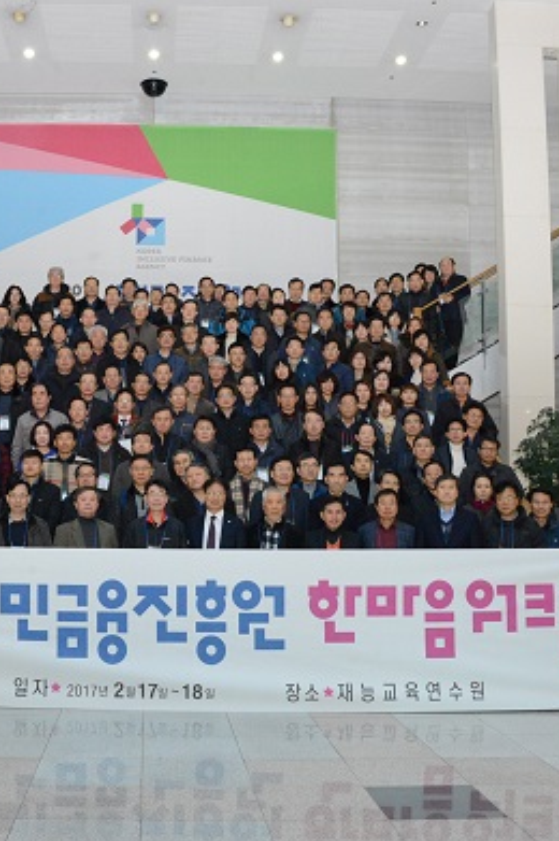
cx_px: 166
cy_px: 428
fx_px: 1003
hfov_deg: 30.8
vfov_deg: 45.5
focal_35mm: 43
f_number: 10
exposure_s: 1/60
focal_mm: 28
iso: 6400
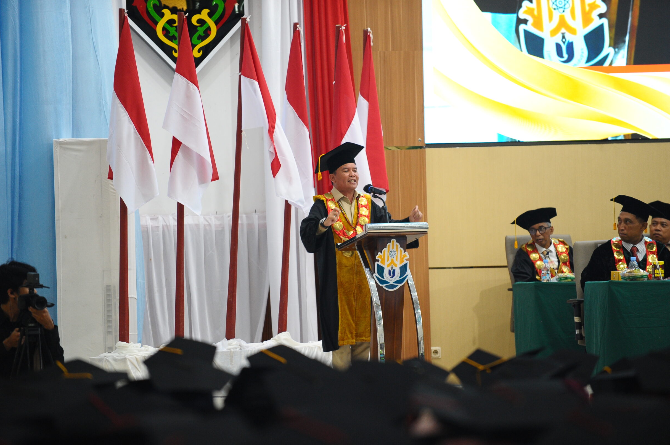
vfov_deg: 6.5
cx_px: 343
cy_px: 225
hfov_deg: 9.8
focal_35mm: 211
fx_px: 3924
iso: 1600
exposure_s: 1/125
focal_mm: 200
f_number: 2.8
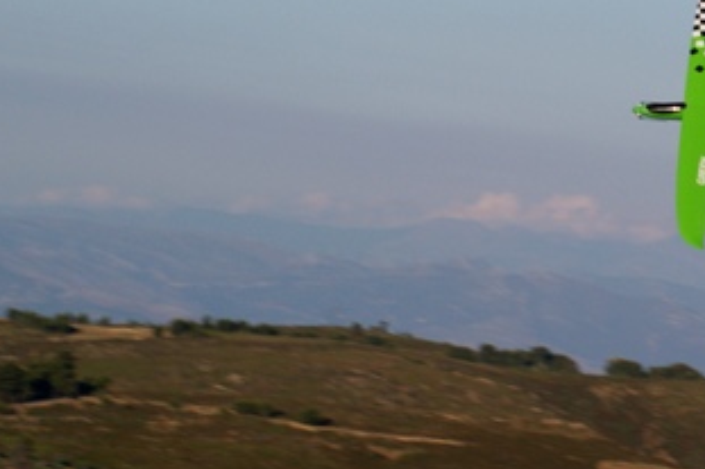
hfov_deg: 7.6
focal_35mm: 270
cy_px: 109
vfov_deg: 5.1
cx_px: 734
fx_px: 5284
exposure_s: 1/200
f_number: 13
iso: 100
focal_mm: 70
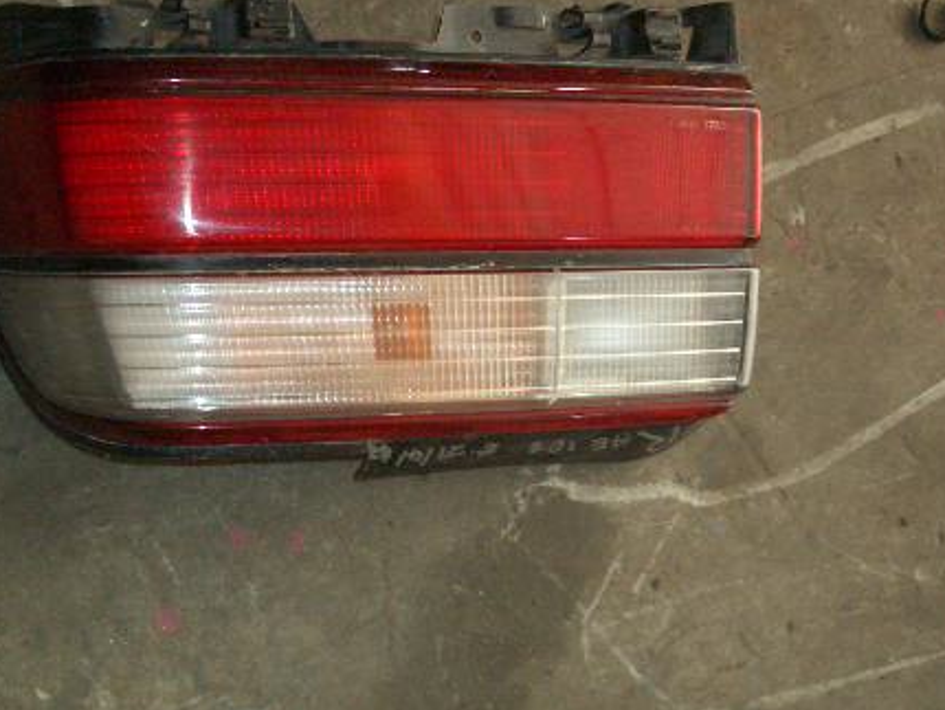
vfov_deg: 24.0
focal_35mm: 61
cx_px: 374
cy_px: 275
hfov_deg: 31.6
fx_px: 1666
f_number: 2.8
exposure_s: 1/60
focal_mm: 6.8
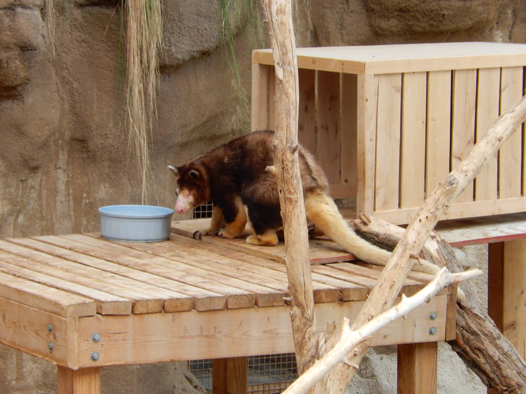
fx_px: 2036
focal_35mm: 134
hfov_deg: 14.7
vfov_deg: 11.1
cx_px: 263
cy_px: 197
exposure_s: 1/30
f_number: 5.6
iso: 250
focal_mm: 24.1
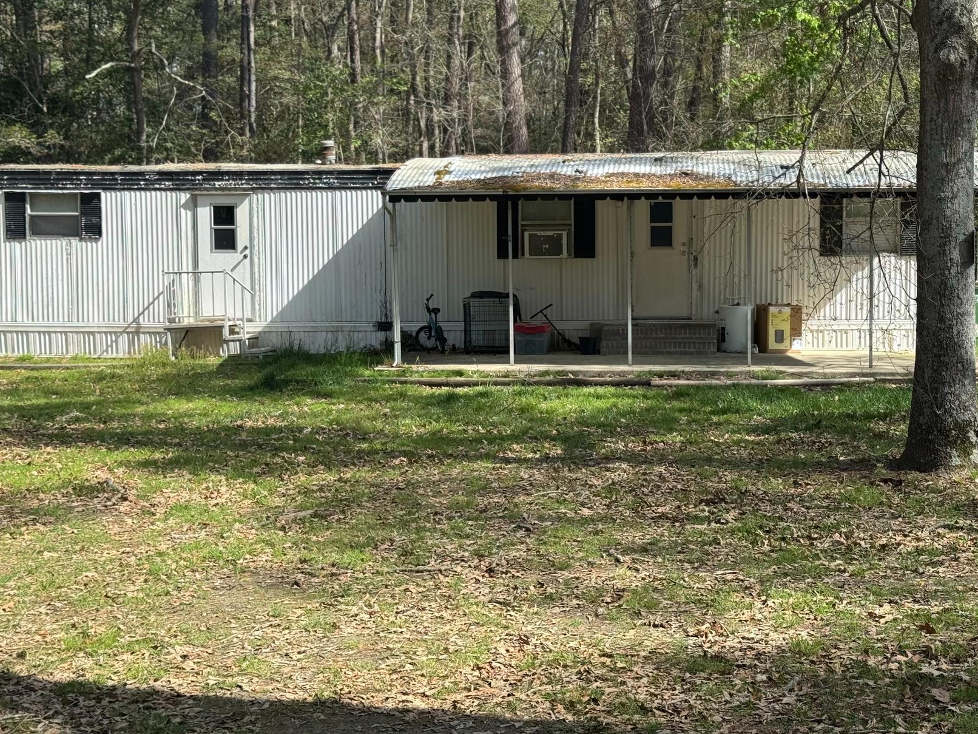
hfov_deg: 31.7
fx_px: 1723
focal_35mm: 61
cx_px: 536
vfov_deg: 24.0
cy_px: 337
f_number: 1.78
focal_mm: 6.76
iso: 64
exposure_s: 1/1681
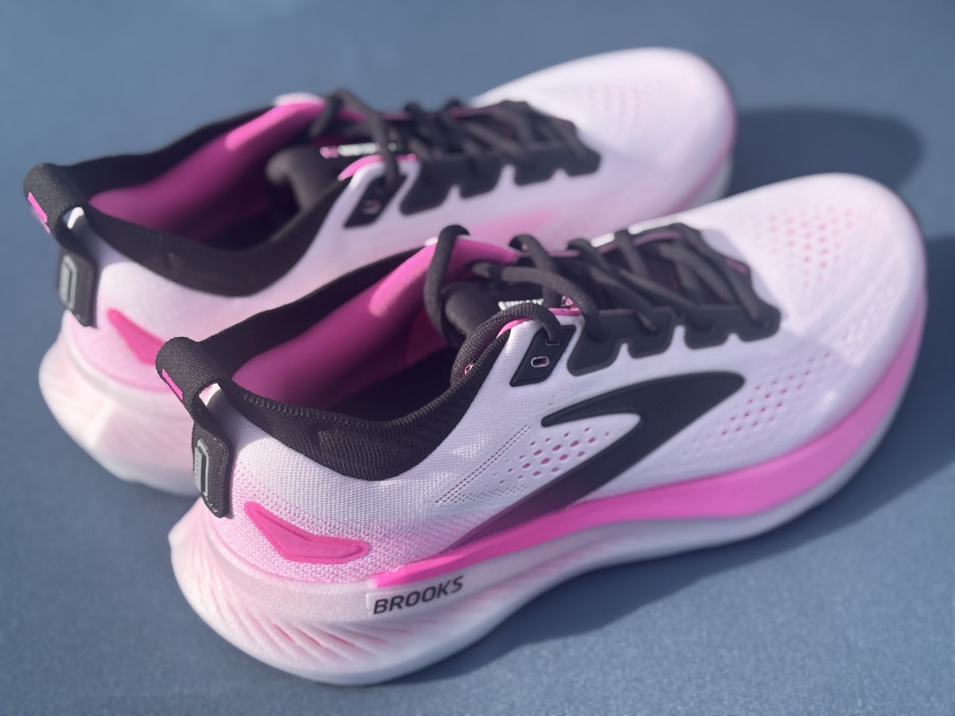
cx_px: 478
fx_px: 1435
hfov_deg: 36.8
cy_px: 358
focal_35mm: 52
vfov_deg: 28.0
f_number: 1.6
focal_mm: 5.96
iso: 40
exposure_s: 1/2151
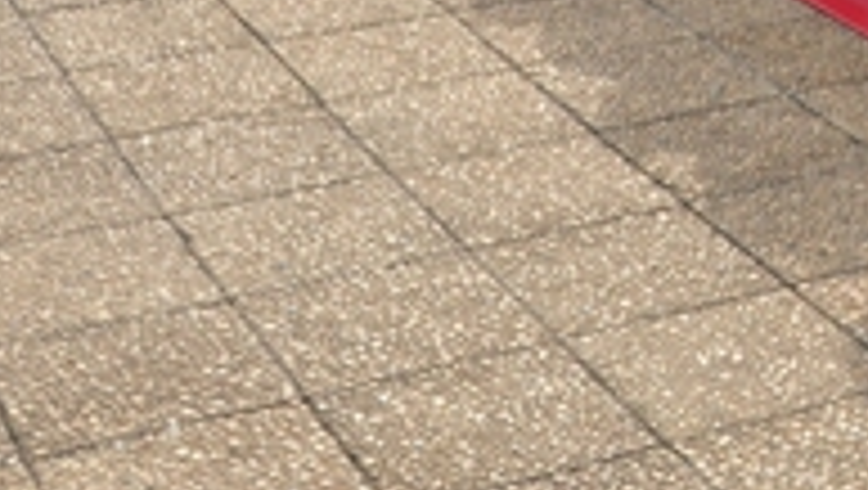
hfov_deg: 4.1
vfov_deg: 2.3
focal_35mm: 520
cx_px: 1145
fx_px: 11981
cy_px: -432
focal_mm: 85
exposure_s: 1/200
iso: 250
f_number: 18
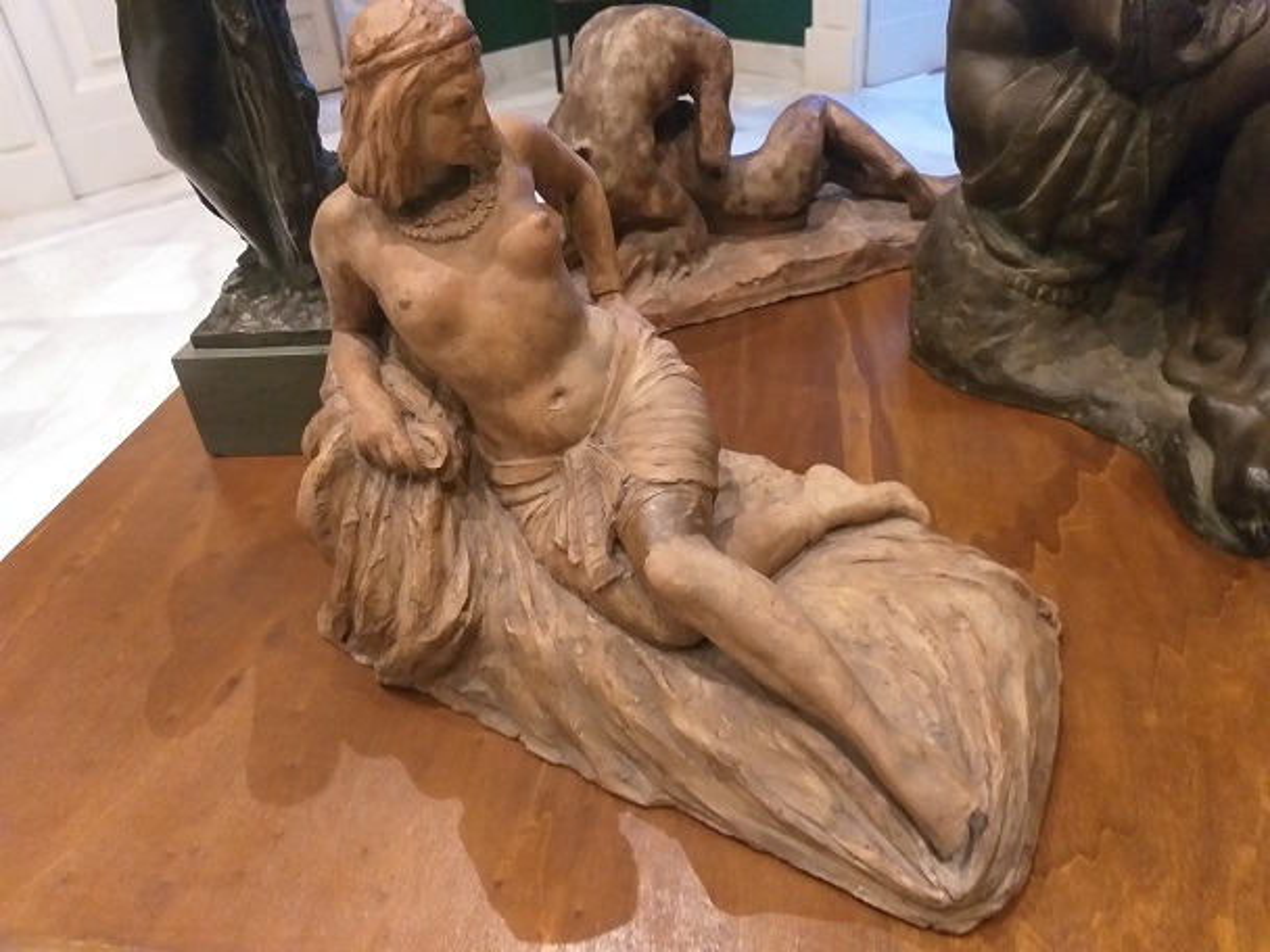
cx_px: 635
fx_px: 954
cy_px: 476
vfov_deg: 53.1
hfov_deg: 67.3
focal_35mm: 26
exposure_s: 1/20
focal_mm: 3.93
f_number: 1.7
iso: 400
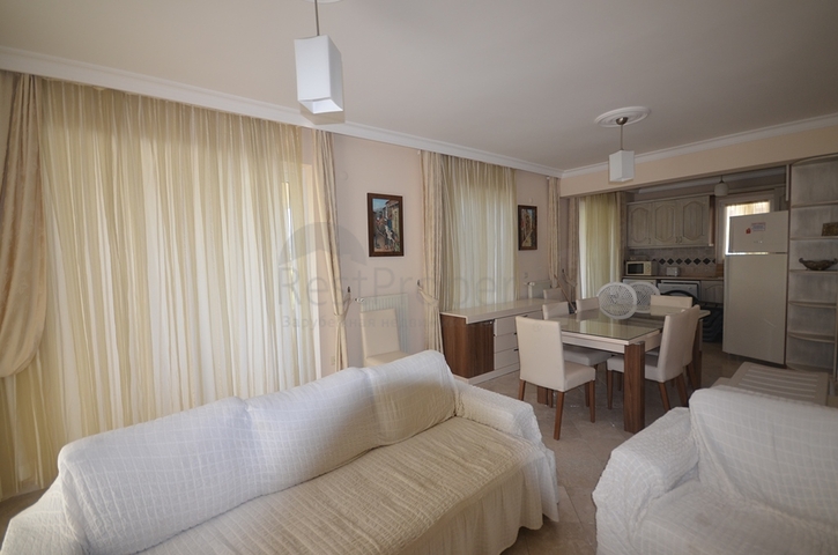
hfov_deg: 100.5
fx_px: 348
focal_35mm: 15
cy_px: 278
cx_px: 419
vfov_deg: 77.1
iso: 320
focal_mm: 10
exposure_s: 1/200
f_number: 4
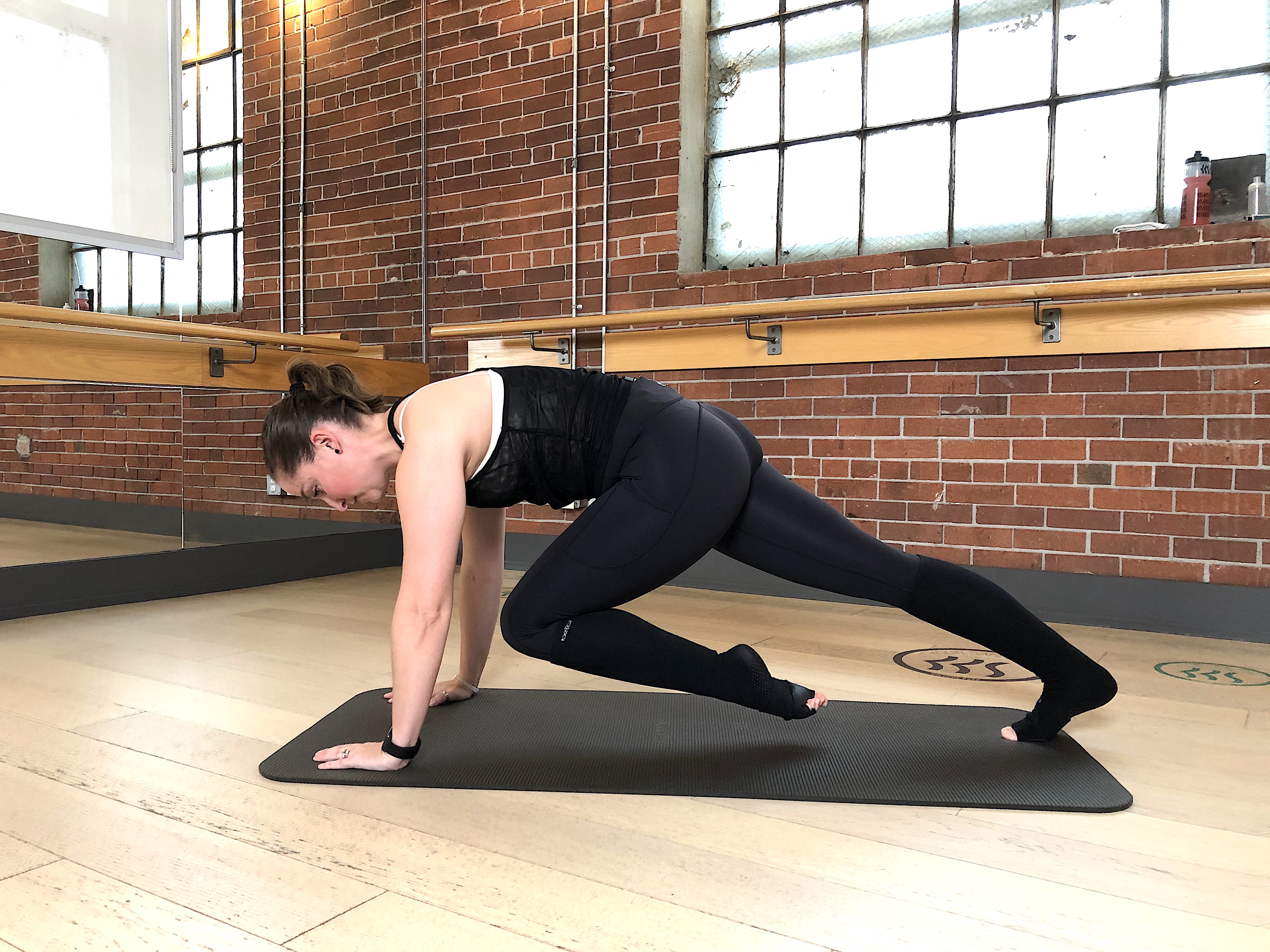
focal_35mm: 28
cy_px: 476
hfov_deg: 63.4
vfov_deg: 49.7
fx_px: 1027
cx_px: 635
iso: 50
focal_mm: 4
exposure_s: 1/15
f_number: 1.8
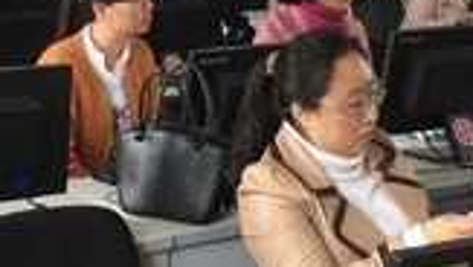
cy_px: -10
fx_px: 1218
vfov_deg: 12.3
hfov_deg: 21.6
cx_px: 75
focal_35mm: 97
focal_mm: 4.15
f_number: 2.2
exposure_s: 1/15
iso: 32
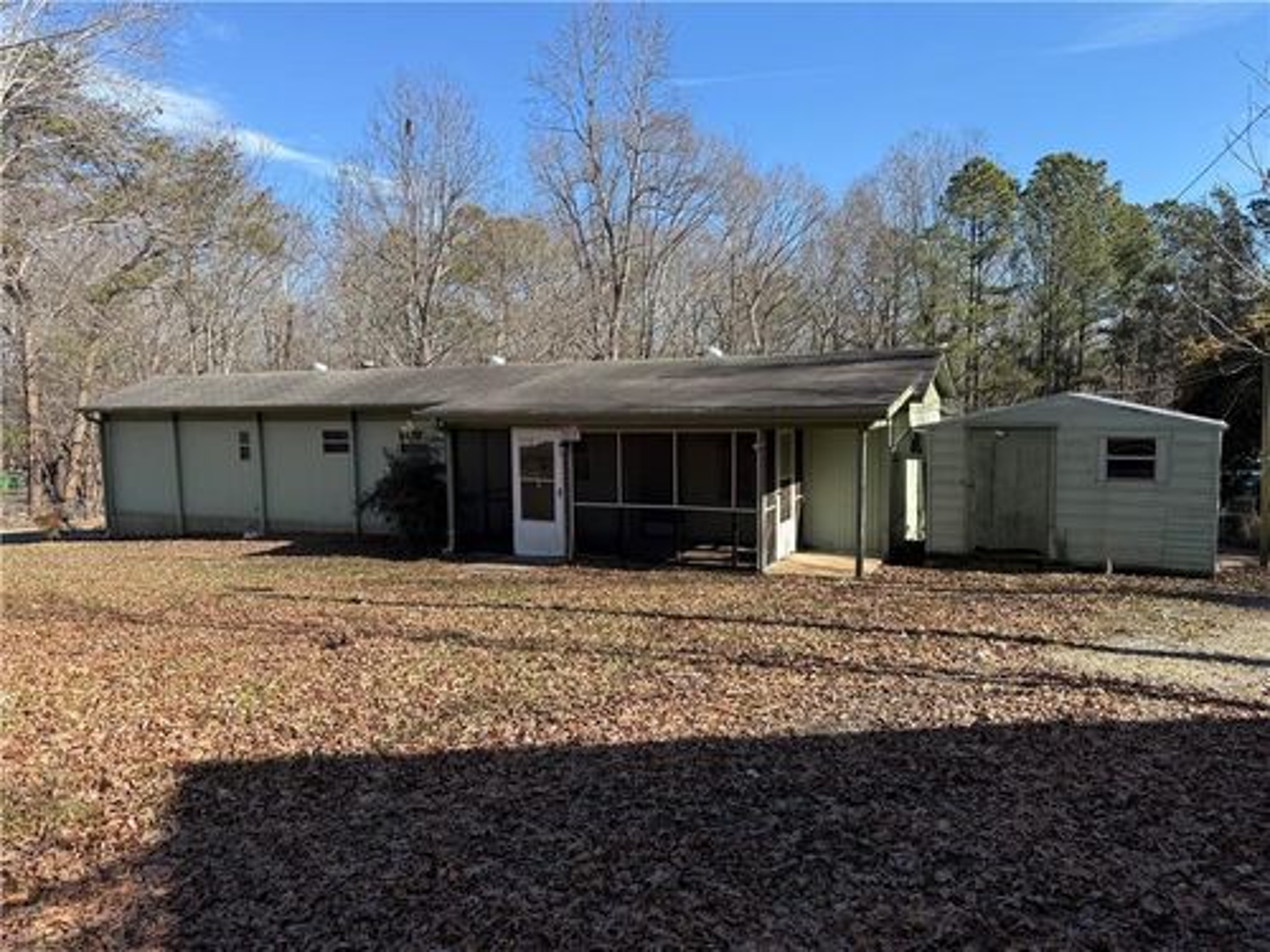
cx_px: 635
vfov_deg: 56.8
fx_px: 881
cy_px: 476
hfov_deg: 71.6
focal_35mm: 24
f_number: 1.78
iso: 80
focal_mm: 6.76
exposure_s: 1/1949
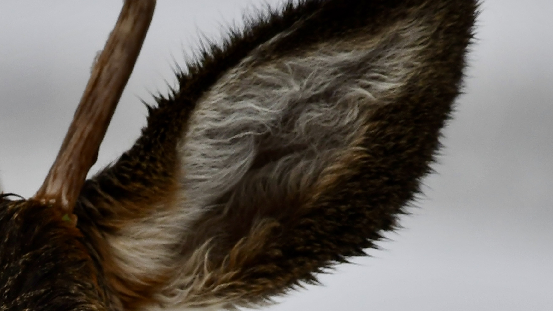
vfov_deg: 0.4
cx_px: 24
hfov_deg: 0.7
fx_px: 43937
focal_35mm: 2996
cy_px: 468
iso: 450
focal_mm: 600
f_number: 6.3
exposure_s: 1/1000
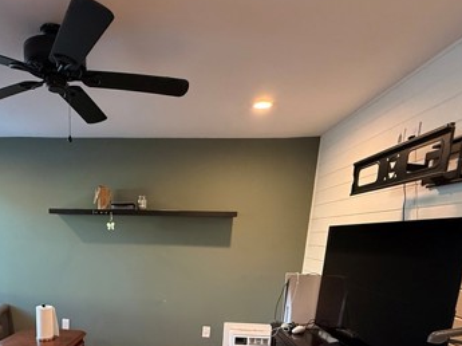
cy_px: 302
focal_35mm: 26
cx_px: 145
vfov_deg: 48.3
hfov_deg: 65.1
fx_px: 347
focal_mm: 2.22
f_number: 2.2
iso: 500
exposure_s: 1/60
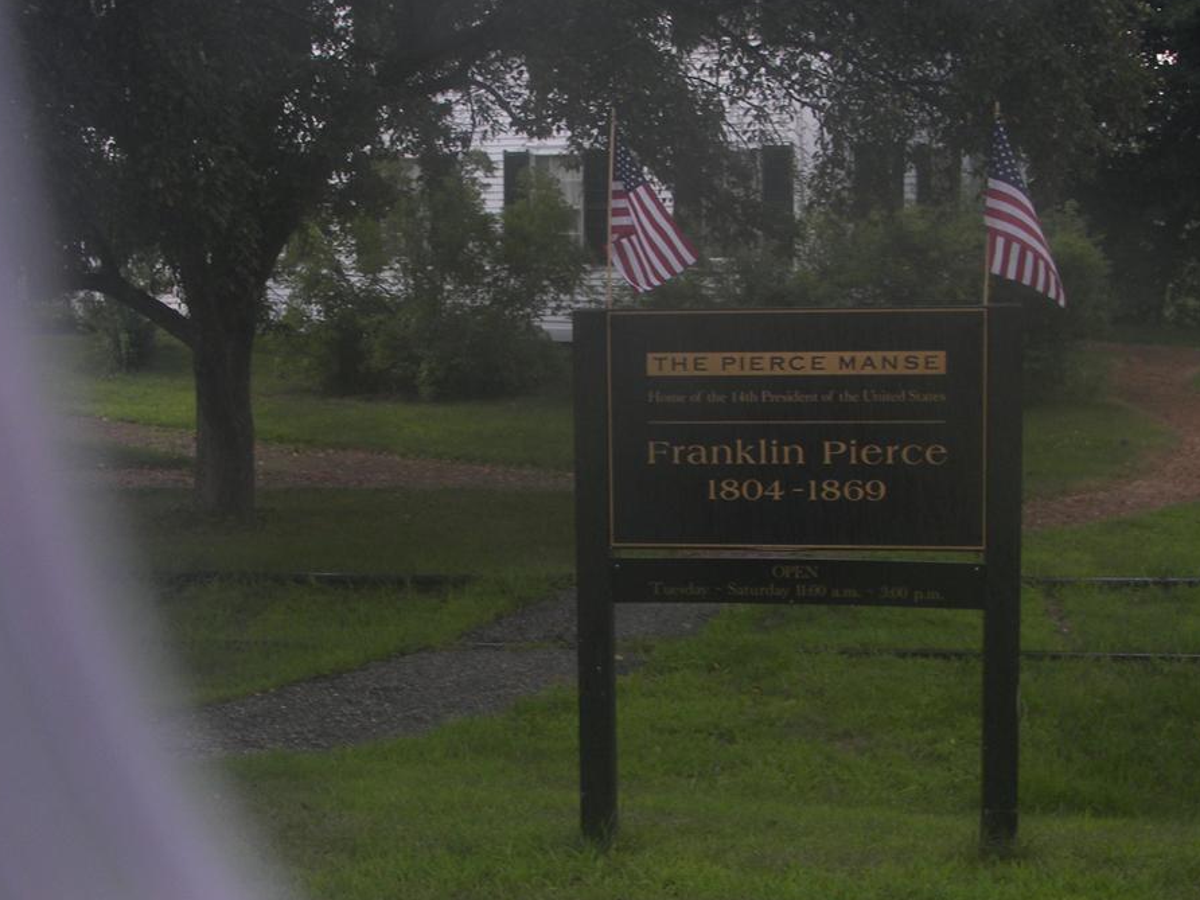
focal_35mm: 62
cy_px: 394
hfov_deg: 31.2
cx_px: 548
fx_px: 2149
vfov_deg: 23.6
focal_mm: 8.9
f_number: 2.8
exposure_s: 1/30
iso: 64
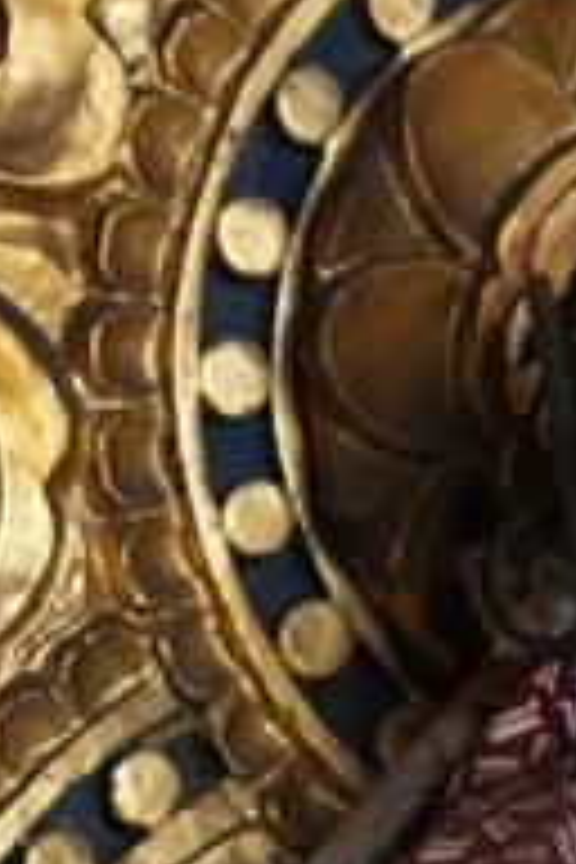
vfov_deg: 5.2
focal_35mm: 394
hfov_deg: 3.5
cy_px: 1386
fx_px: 9455
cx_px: 1152
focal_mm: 74
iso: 12800
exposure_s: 1/60
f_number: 4
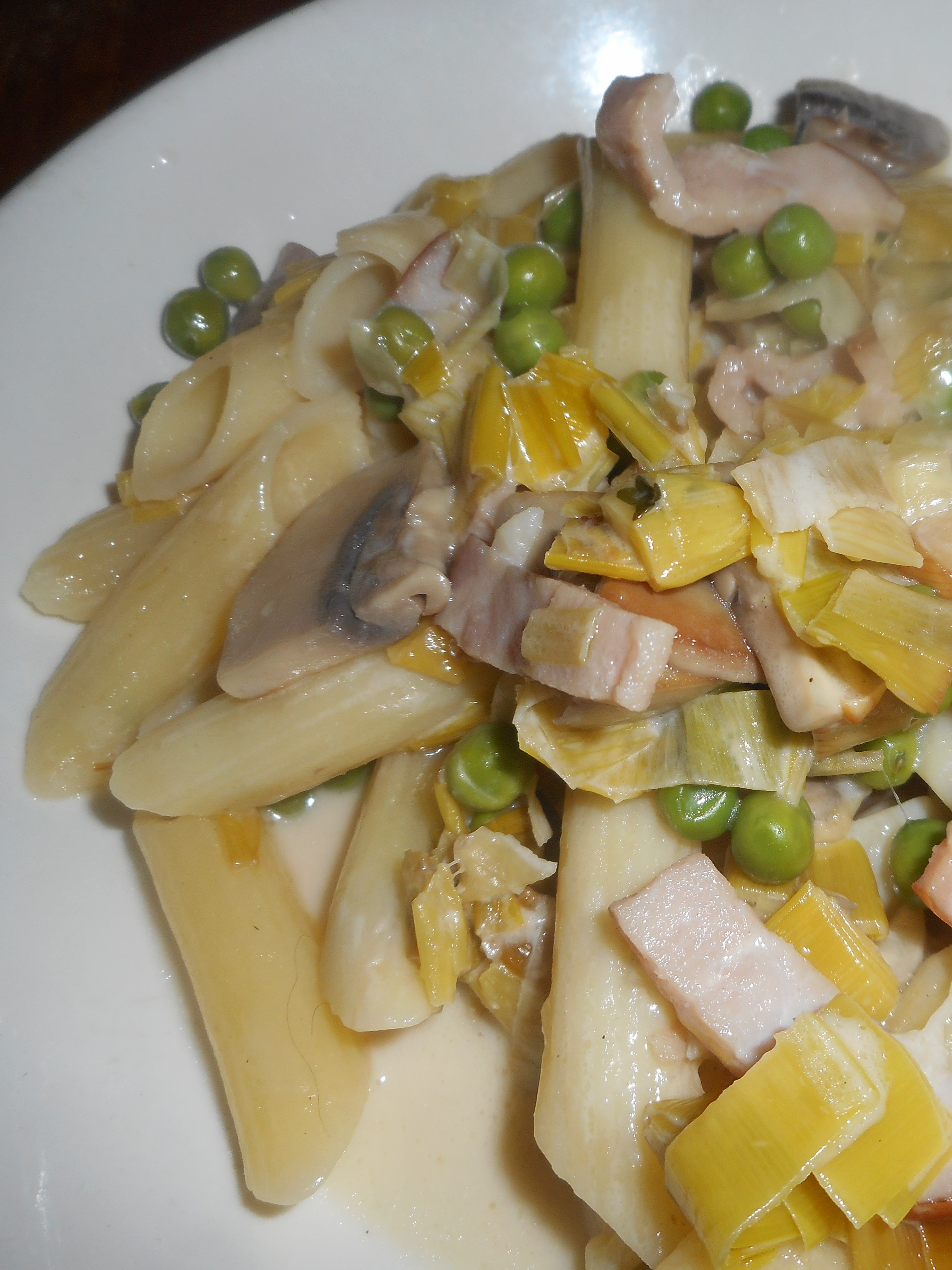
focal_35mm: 34
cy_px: 626
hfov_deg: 40.3
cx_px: 748
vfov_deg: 54.0
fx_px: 1247
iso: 80
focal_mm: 4.5
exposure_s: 1/25
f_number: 10.5
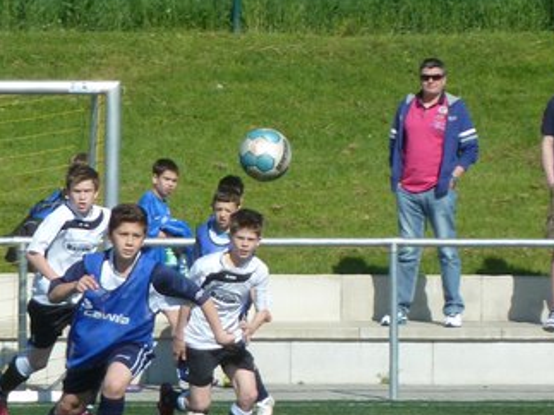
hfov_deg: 3.1
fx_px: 10399
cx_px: 269
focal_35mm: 650
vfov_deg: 2.3
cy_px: 215
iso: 160
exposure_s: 1/1000
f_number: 4.9
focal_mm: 49.2
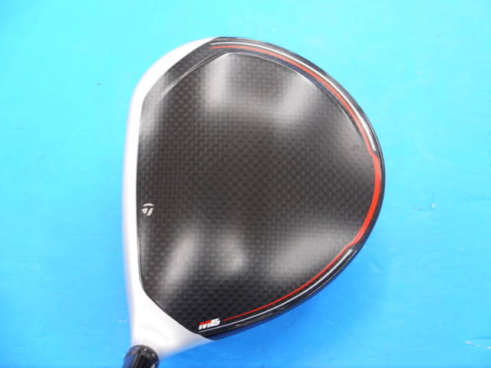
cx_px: 246
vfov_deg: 17.6
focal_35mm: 84
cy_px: 184
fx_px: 1191
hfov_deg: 23.3
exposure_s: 1/60
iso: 800
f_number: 5.6
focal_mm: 42
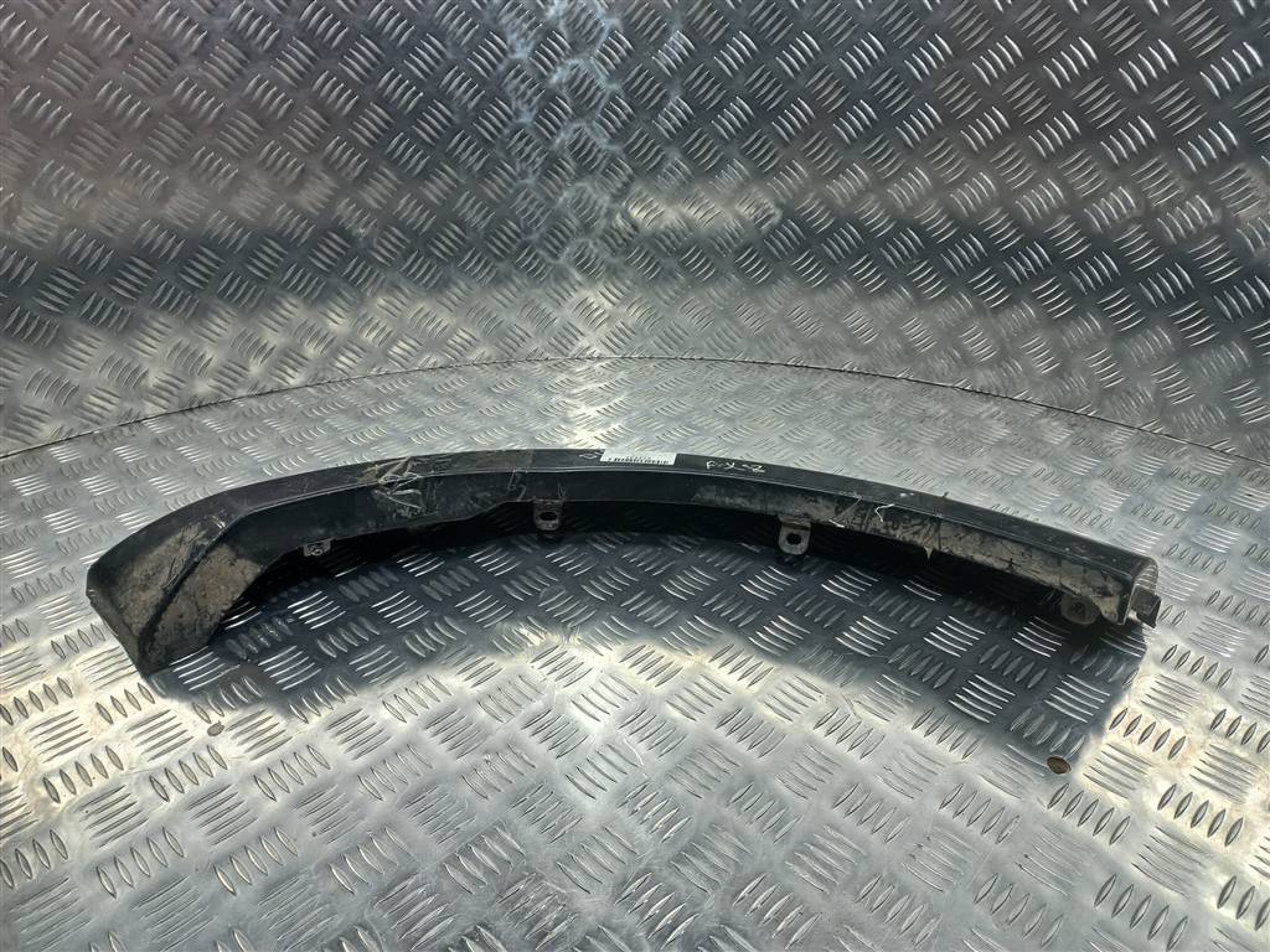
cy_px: 476
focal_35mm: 25
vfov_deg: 54.9
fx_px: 917
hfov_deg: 69.4
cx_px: 635
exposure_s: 1/50
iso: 64
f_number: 1.8
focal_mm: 4.6
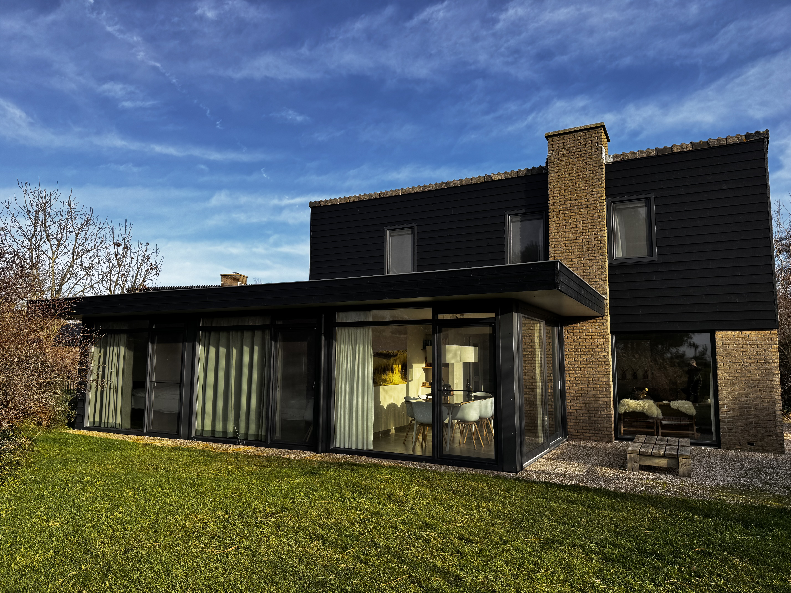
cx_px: 396
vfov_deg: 56.8
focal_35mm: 24
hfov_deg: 71.6
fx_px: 548
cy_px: 296
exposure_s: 1/2415
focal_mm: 6.76
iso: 80
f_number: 1.78
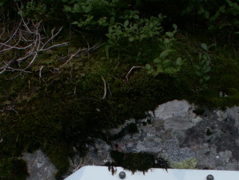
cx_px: 164
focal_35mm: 100
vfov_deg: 14.5
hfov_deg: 19.6
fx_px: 690
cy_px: 186
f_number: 3.5
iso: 50
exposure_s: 1/50
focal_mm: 8.03
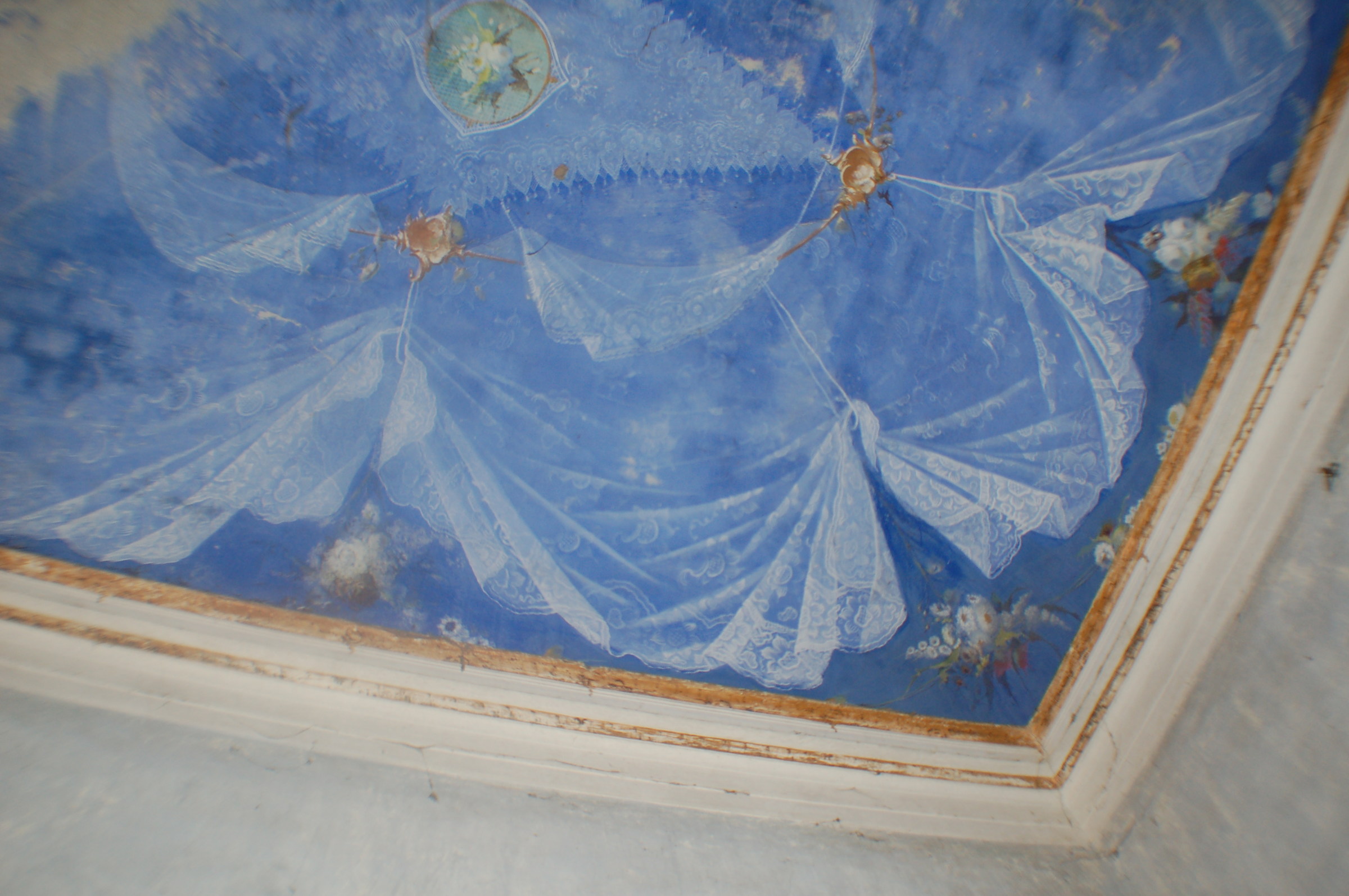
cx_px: 674
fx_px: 1348
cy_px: 448
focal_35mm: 36
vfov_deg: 36.8
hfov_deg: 53.2
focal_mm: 24
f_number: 3
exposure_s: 1/60
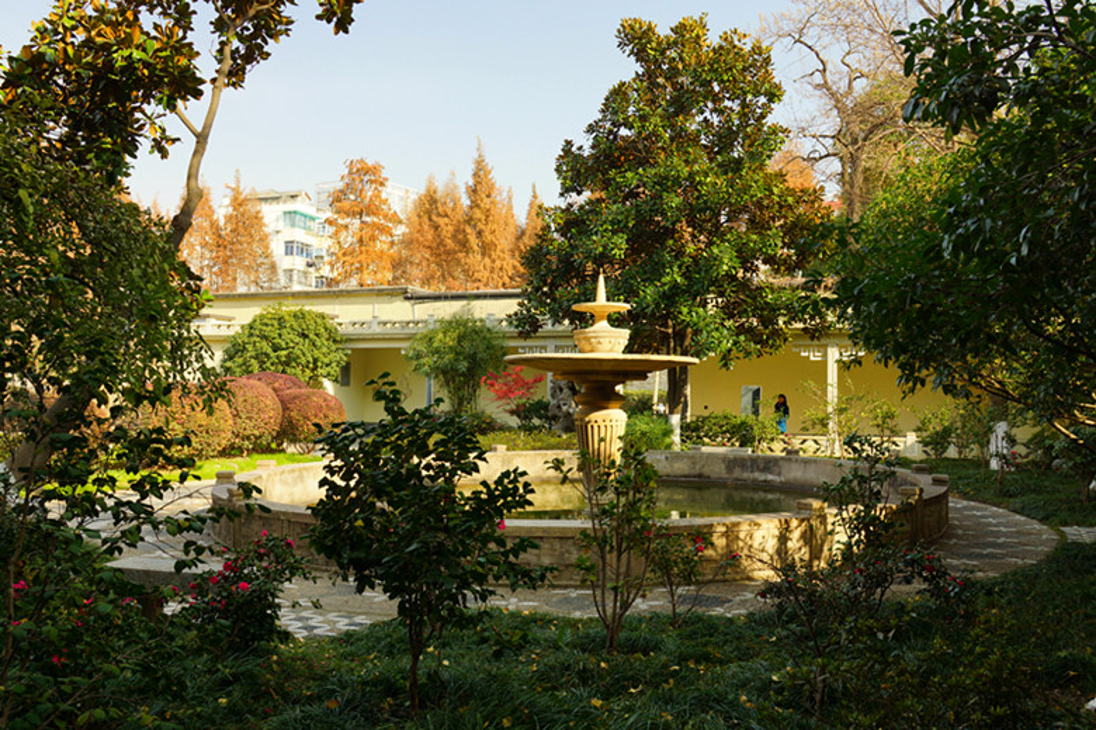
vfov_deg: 43.6
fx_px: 913
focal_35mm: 30
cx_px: 548
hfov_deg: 62.0
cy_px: 365
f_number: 5.6
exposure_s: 1/80
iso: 100
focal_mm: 20
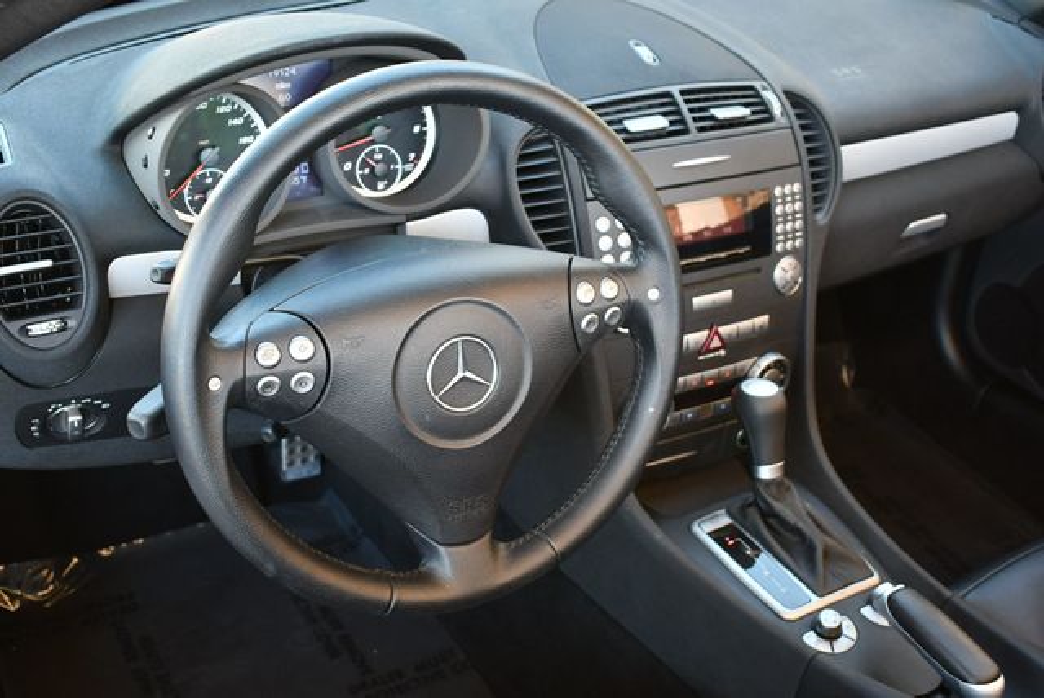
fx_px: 1277
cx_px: 522
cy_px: 349
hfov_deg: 44.5
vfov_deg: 30.6
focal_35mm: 44
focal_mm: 22
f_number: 3.8
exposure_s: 1/125
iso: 900
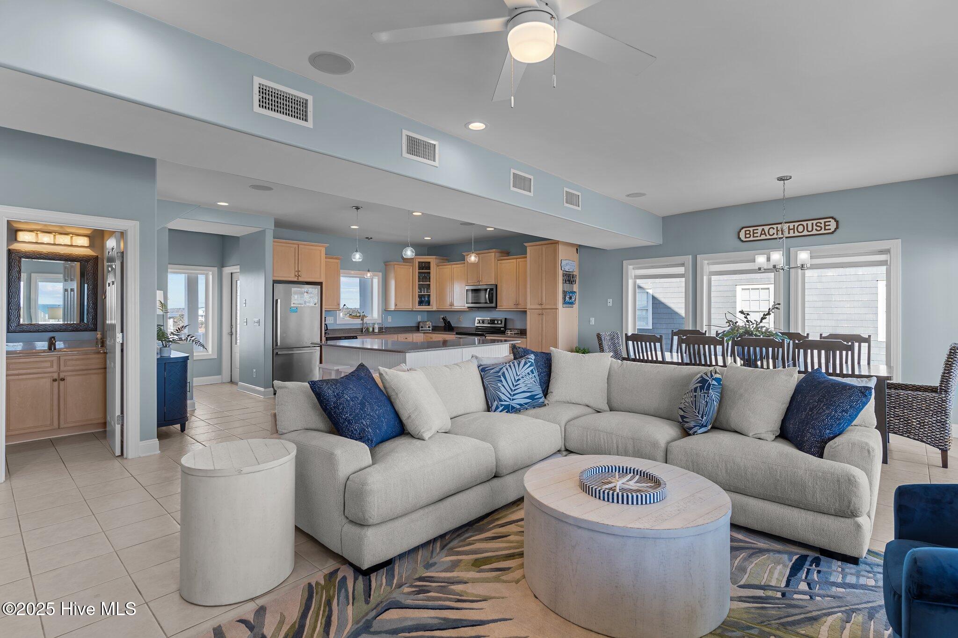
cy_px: 319
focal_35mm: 17
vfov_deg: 70.4
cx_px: 479
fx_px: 452
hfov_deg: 93.3
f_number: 6.3
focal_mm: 17
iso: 125
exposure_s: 1/3
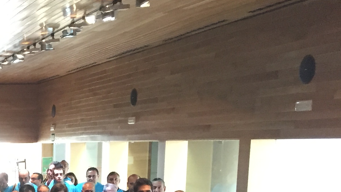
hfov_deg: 21.6
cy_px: 280
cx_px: -128
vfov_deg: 13.2
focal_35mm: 87
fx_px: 787
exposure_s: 1/33
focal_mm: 4.15
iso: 250
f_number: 2.2
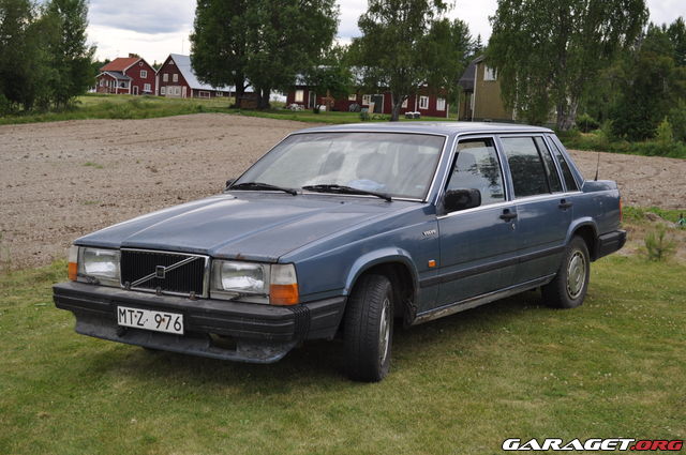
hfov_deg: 36.9
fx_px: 1028
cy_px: 228
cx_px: 343
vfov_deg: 25.0
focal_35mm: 54
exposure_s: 1/160
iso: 200
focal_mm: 36
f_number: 6.3
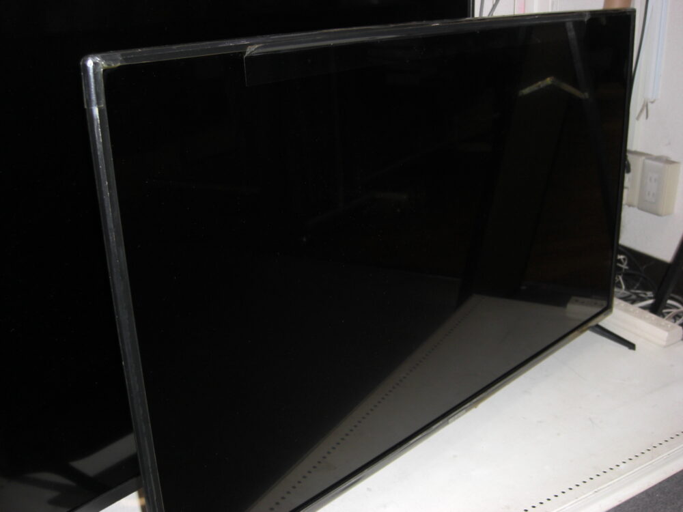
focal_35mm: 38
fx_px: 750
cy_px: 256
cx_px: 342
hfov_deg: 49.0
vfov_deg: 37.7
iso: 100
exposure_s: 1/60
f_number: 2.8
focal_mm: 7.9
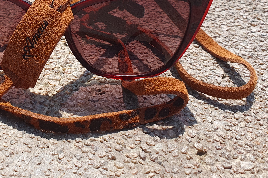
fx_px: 417
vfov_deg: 23.7
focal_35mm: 56
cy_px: 27
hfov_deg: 34.7
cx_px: 59
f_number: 2.4
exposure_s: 1/1412
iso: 50
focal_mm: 4.32
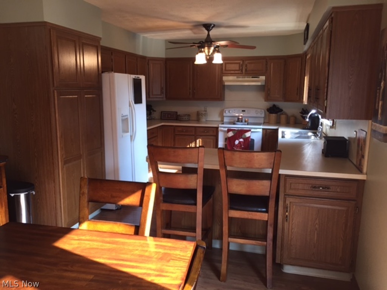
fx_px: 324
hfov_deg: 61.7
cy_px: 145
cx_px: 194
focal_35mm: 29
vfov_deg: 48.2
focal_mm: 4.15
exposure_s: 1/33
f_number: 2.2
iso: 50
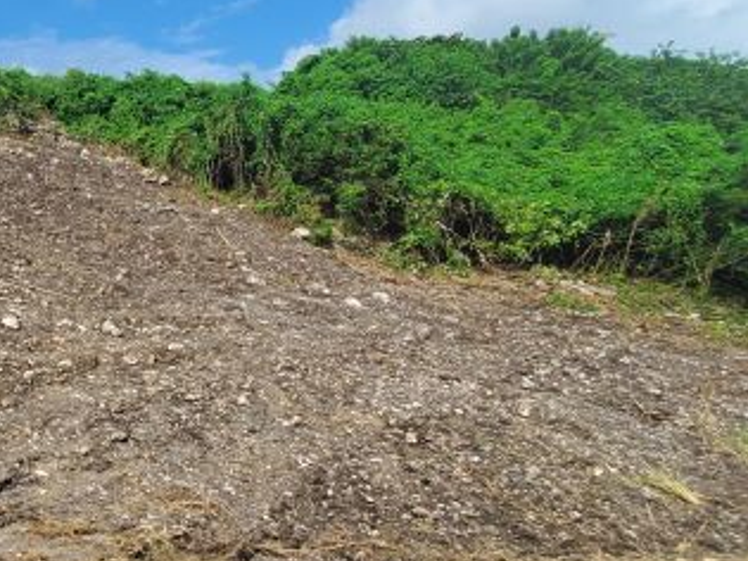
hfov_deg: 40.9
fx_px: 713
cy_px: 276
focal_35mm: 33
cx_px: -123
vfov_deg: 42.9
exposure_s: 1/767
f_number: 2.2
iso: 50
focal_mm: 1.8
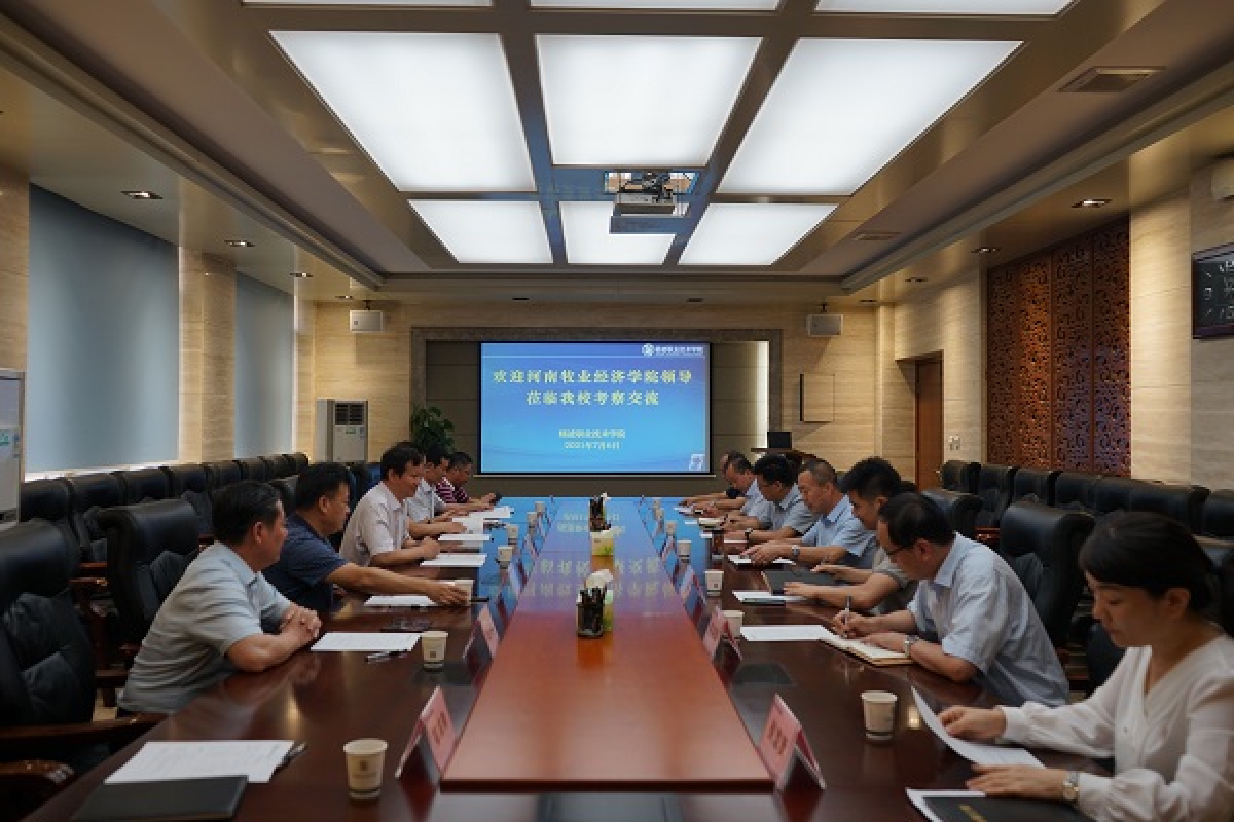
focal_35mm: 28
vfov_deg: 46.4
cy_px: 411
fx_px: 960
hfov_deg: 65.5
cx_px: 617
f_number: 4
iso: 250
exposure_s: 1/60
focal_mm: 28
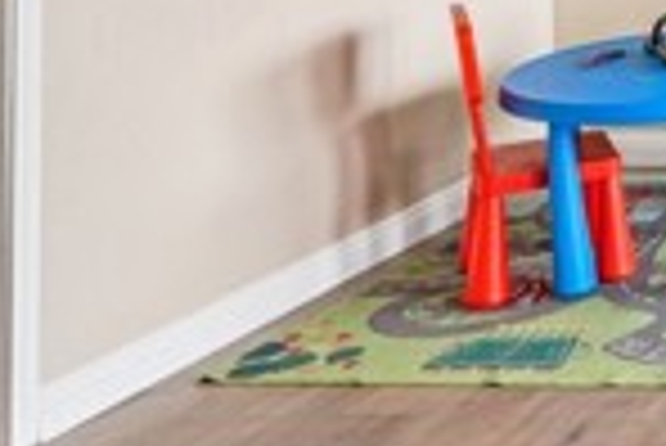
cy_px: -180
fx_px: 1278
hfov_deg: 18.5
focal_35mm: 69
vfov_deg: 18.1
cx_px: 1346
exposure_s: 1/25
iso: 400
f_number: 8
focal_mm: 16
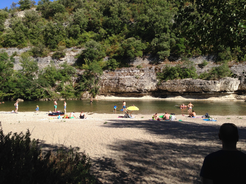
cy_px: 92
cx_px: 123
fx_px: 235
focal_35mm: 33
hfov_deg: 55.4
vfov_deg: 42.9
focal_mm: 4.12
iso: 50
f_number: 2.4
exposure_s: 1/1506
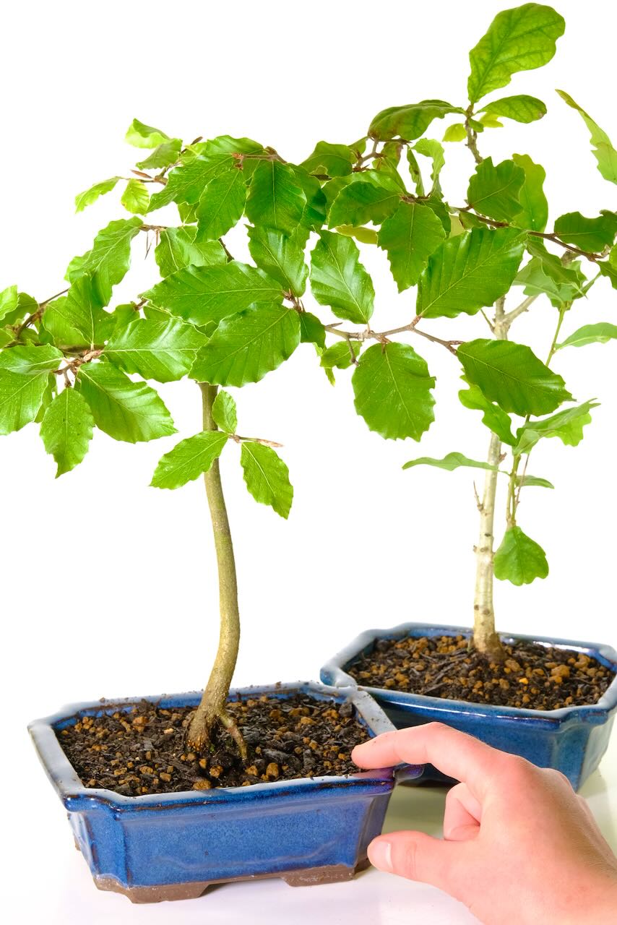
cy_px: 462
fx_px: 2338
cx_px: 308
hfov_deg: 15.0
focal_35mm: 91
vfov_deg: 22.4
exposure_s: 1/13
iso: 1600
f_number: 11
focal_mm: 60.7
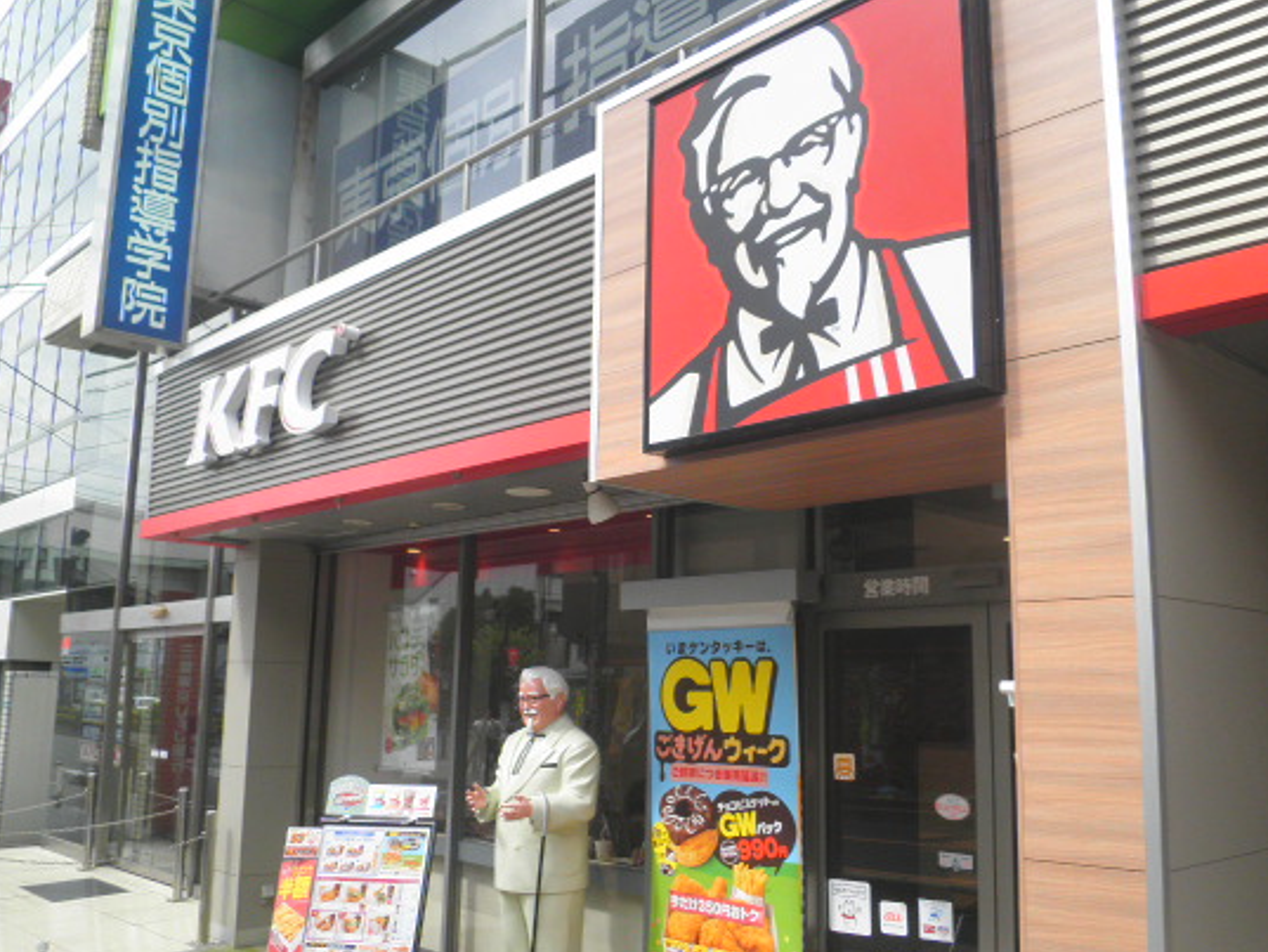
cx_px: 623
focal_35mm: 31
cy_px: 498
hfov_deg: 58.3
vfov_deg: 45.4
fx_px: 1136
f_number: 2.8
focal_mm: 4.7
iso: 64
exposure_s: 1/320
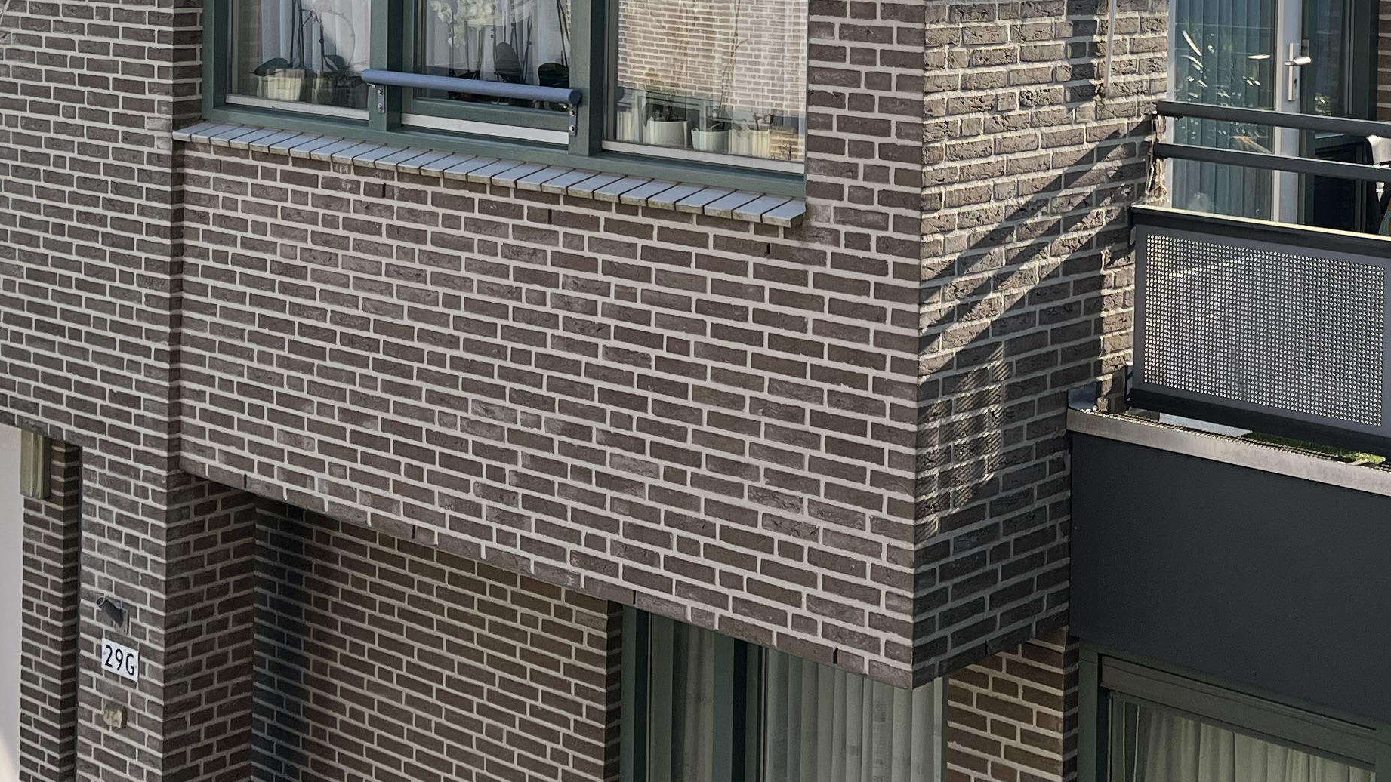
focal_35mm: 62
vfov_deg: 18.7
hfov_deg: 33.6
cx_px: 905
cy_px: -63
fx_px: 2287
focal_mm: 5.1
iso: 50
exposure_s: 1/2688
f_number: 1.6
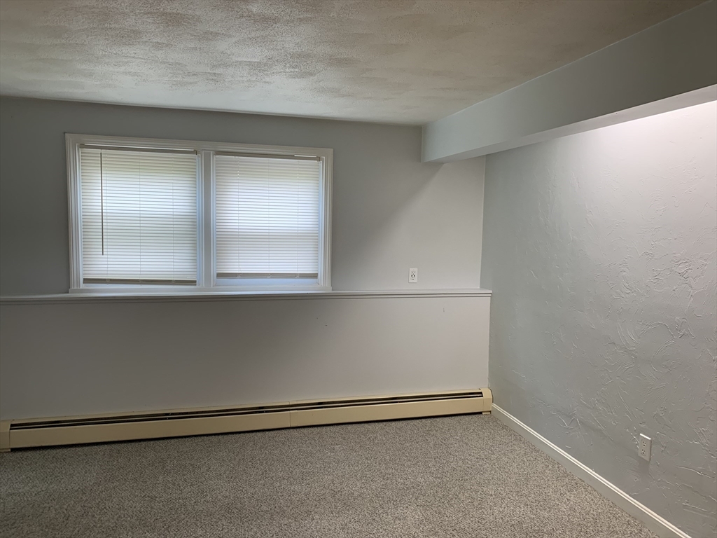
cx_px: 358
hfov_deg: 67.3
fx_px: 539
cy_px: 269
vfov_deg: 53.1
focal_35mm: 26
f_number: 1.8
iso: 100
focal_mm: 4.25
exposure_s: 1/121
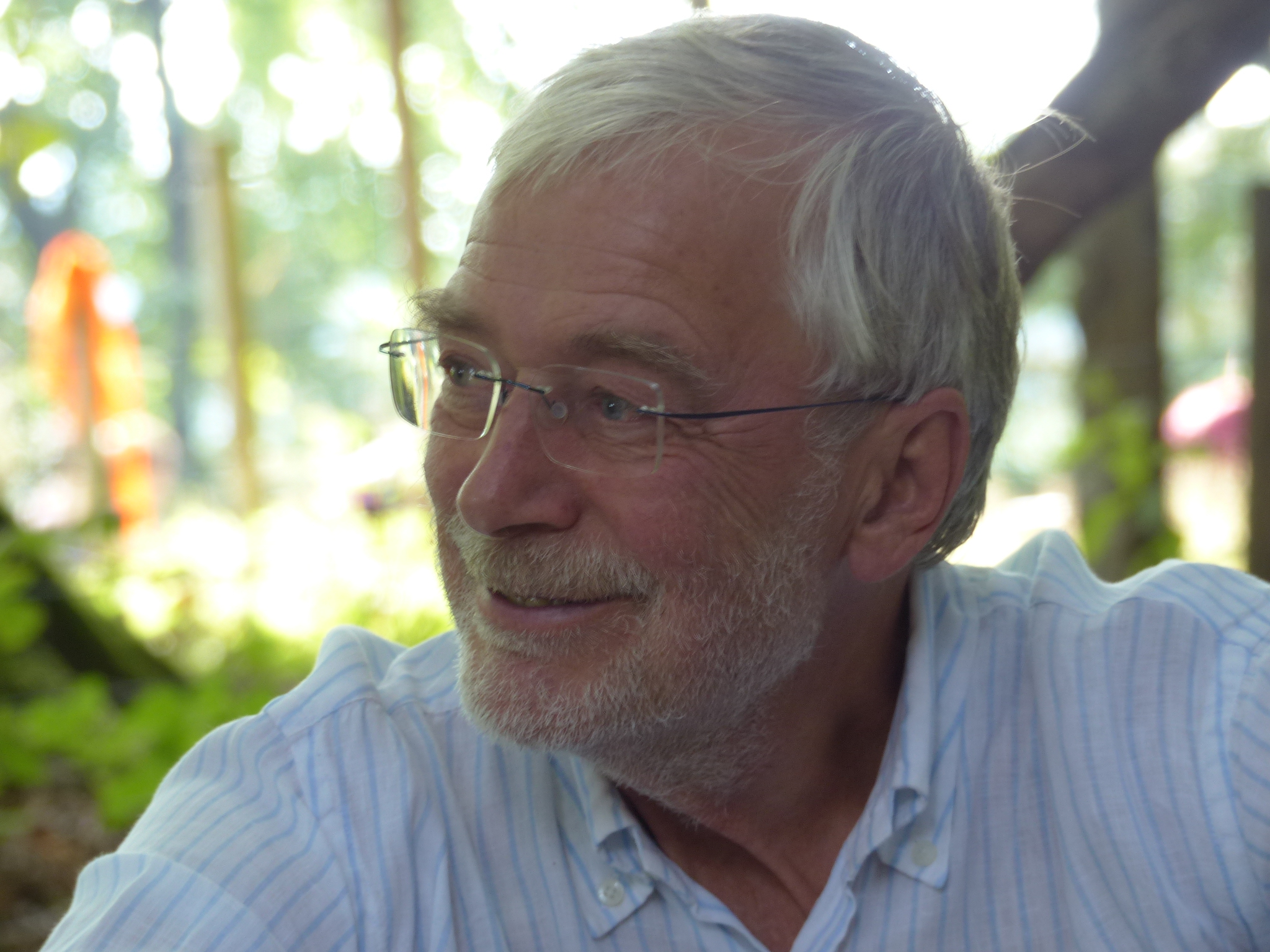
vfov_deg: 6.8
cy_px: 476
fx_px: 7961
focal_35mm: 217
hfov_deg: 9.1
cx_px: 635
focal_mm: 39.1
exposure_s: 1/50
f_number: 2.8
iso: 100
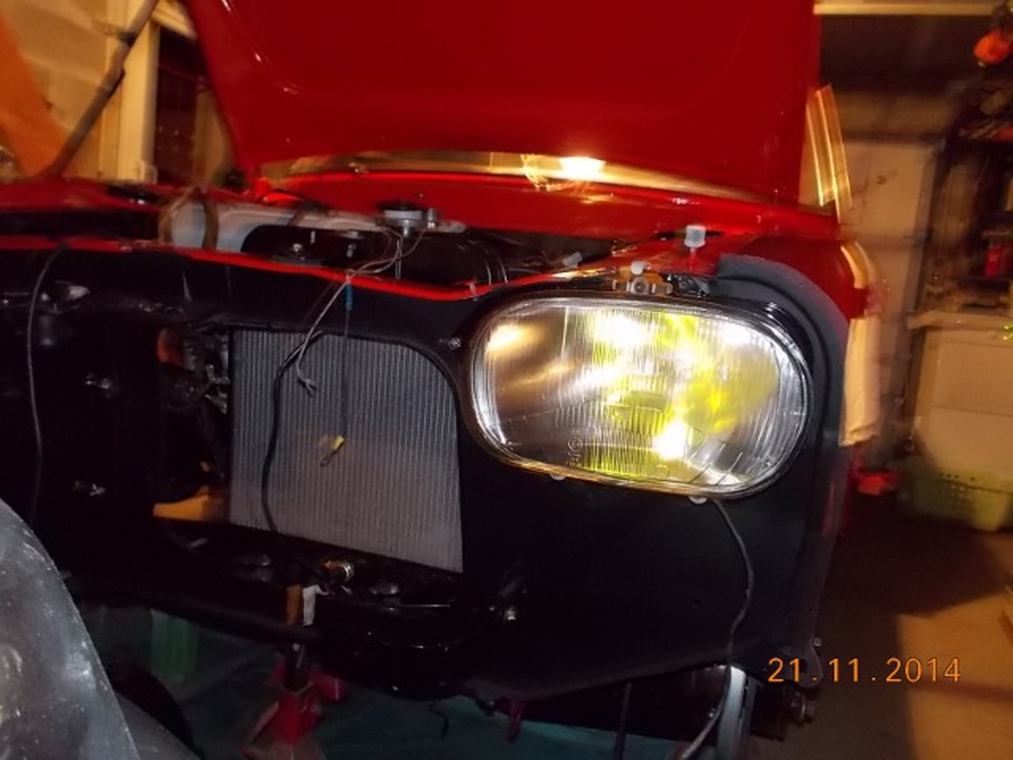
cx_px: 506
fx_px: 849
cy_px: 380
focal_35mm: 29
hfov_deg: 61.7
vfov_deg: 48.2
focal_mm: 4.1
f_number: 3.3
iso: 400
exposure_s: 1/2
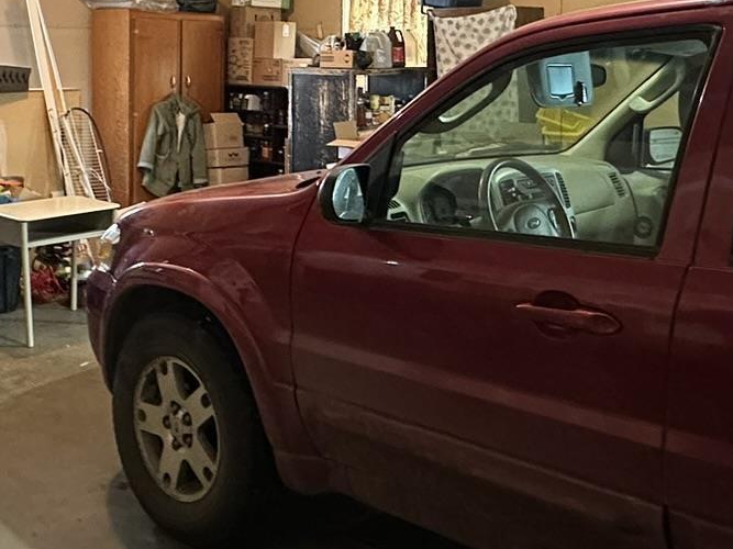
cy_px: 74
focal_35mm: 43
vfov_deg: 32.2
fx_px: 910
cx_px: 299
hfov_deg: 43.7
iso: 1000
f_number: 2.2
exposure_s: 1/60
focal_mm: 2.22
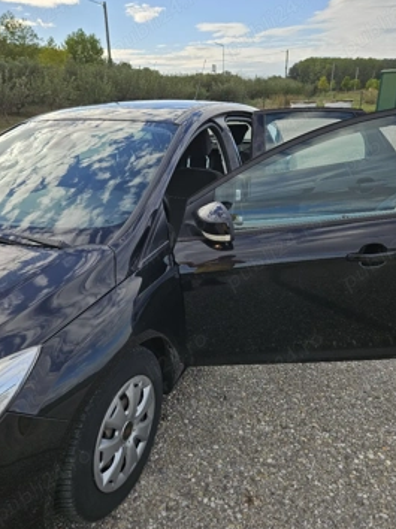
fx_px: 397
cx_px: 188
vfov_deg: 67.3
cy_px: 270
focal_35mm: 26
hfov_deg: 53.0
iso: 25
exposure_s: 1/714
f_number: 1.8
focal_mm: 5.4
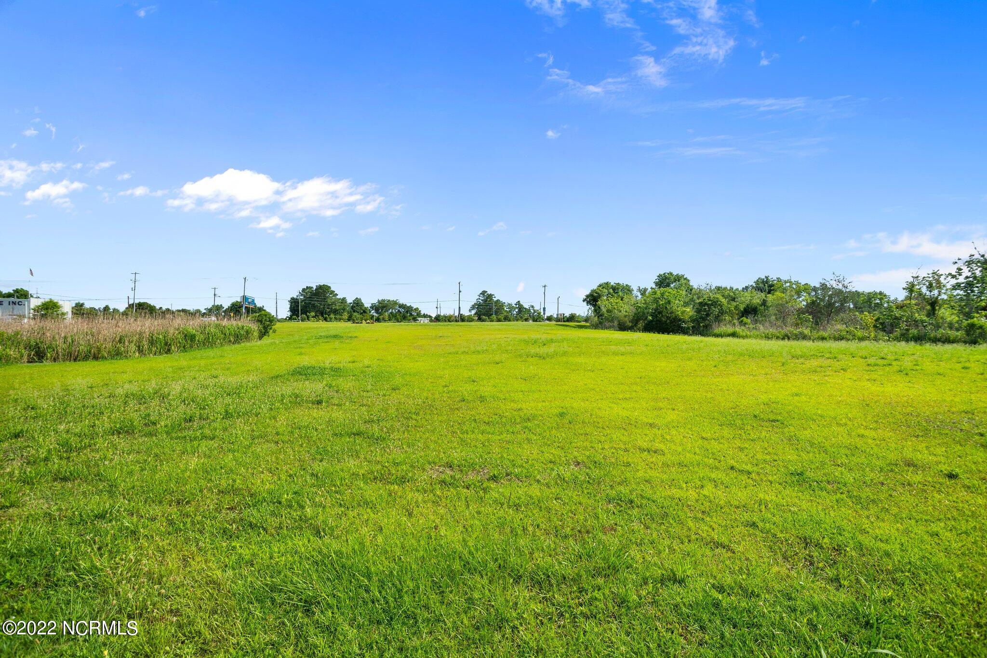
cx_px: 494
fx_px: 466
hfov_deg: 93.3
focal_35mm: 17
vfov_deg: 70.4
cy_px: 329
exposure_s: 1/800
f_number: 8
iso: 125
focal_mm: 17
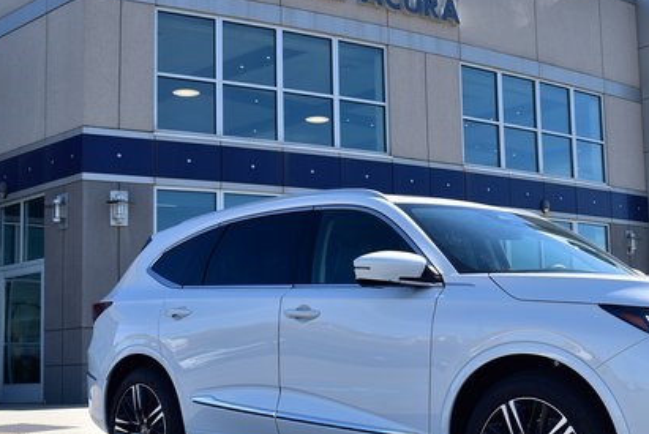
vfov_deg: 24.2
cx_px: 488
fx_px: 1011
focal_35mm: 56
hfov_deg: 34.8
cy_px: 240
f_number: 8
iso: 100
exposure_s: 1/250
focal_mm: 24
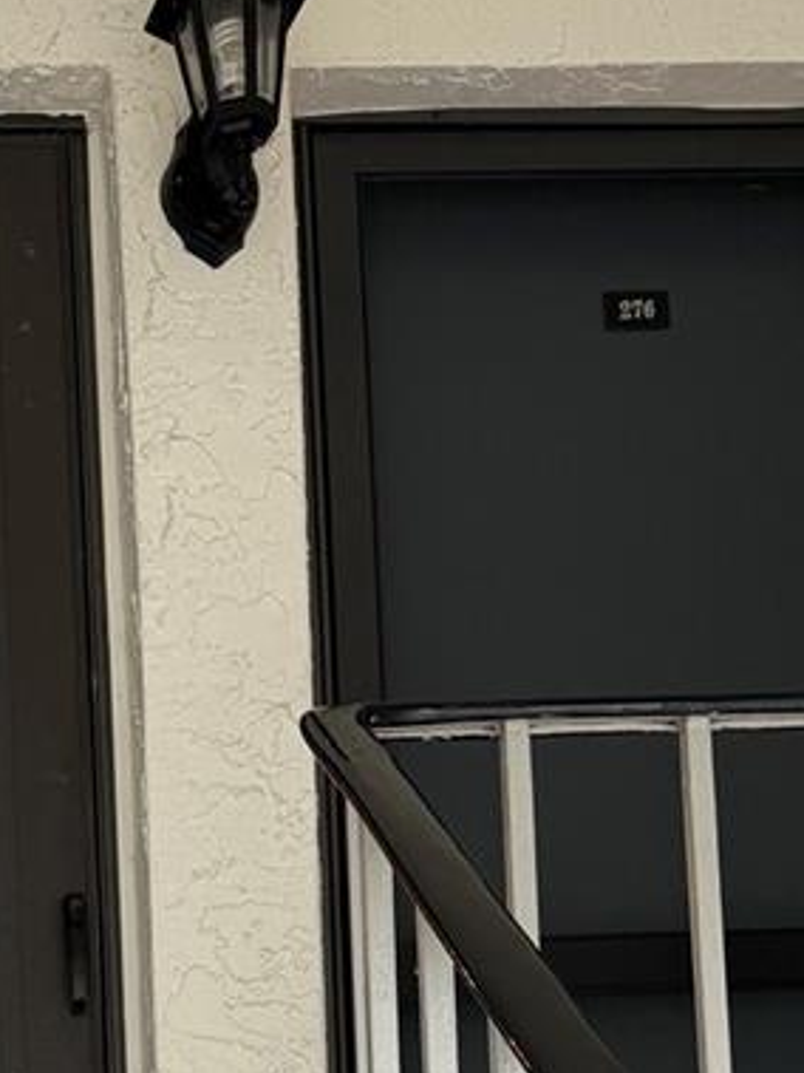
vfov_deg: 22.4
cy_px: 1472
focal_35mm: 76
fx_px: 2355
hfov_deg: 18.8
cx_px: -28
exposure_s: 1/121
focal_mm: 6.76
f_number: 1.78
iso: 80
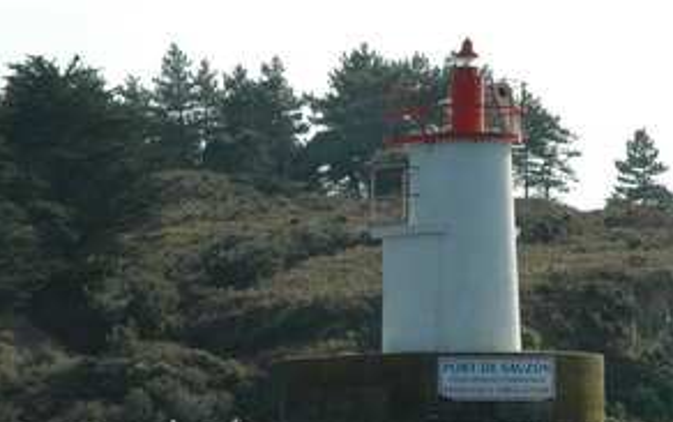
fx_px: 4699
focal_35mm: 256
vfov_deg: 5.1
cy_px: 273
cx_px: 378
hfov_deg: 8.2
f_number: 11
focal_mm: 70
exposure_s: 1/500
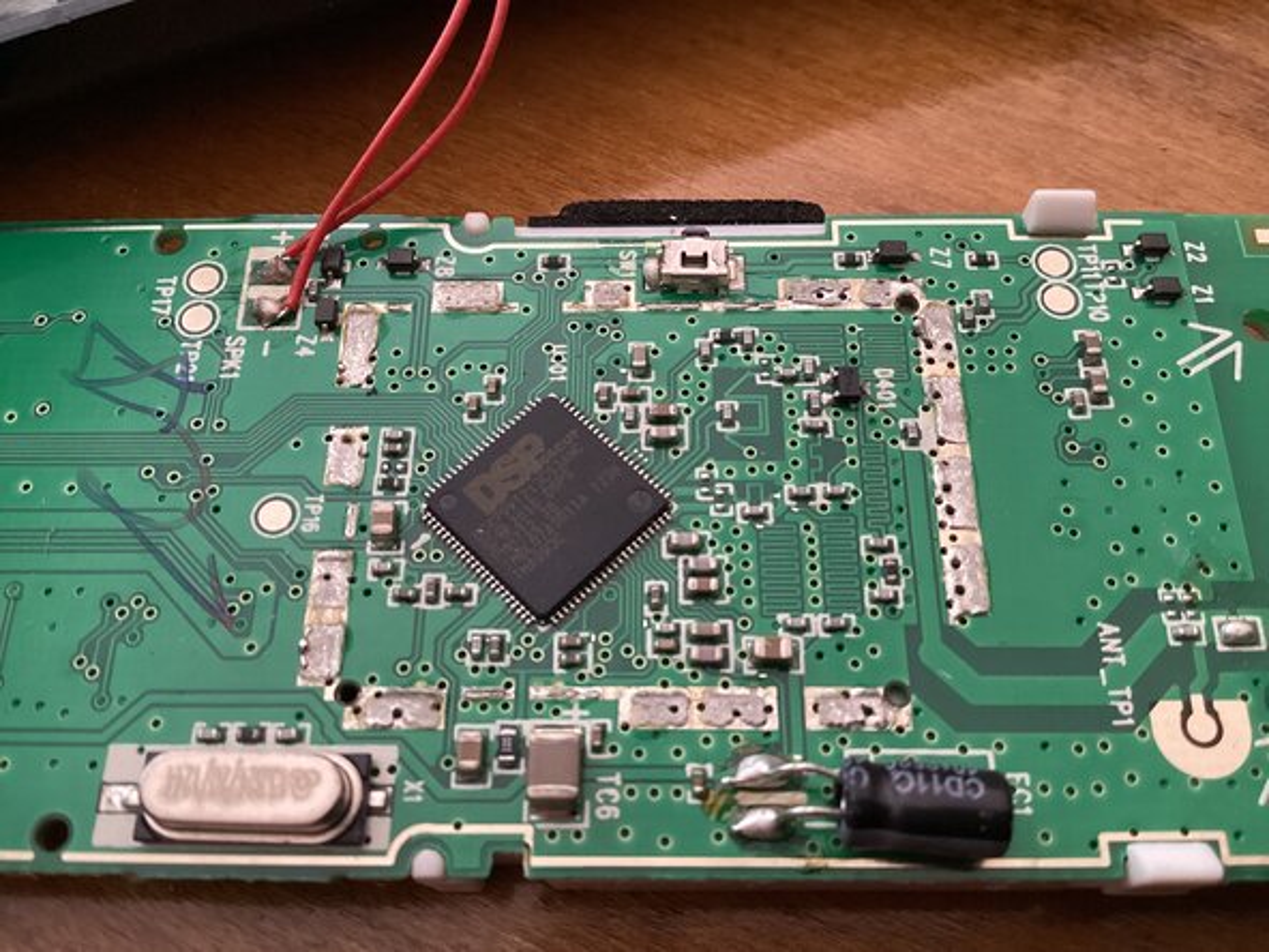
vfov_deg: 45.4
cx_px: 634
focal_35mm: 31
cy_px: 476
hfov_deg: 58.4
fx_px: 1136
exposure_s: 1/50
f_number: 2.4
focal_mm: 3.3
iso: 320
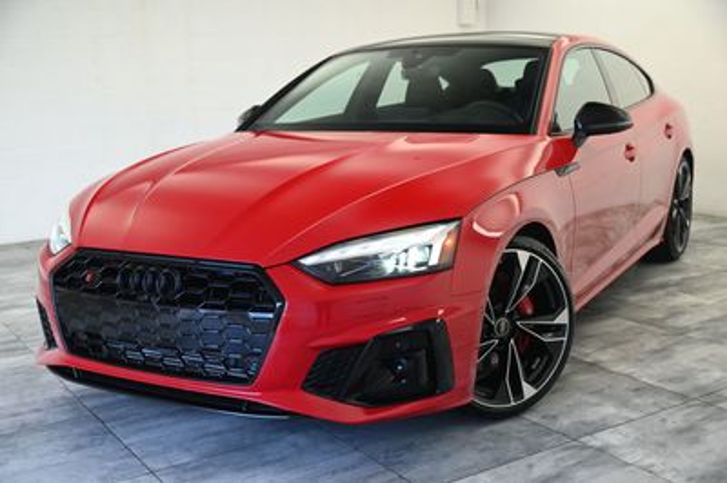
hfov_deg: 44.5
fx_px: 888
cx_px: 364
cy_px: 242
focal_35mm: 44
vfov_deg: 30.5
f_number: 5
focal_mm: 44
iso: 560
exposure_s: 1/60
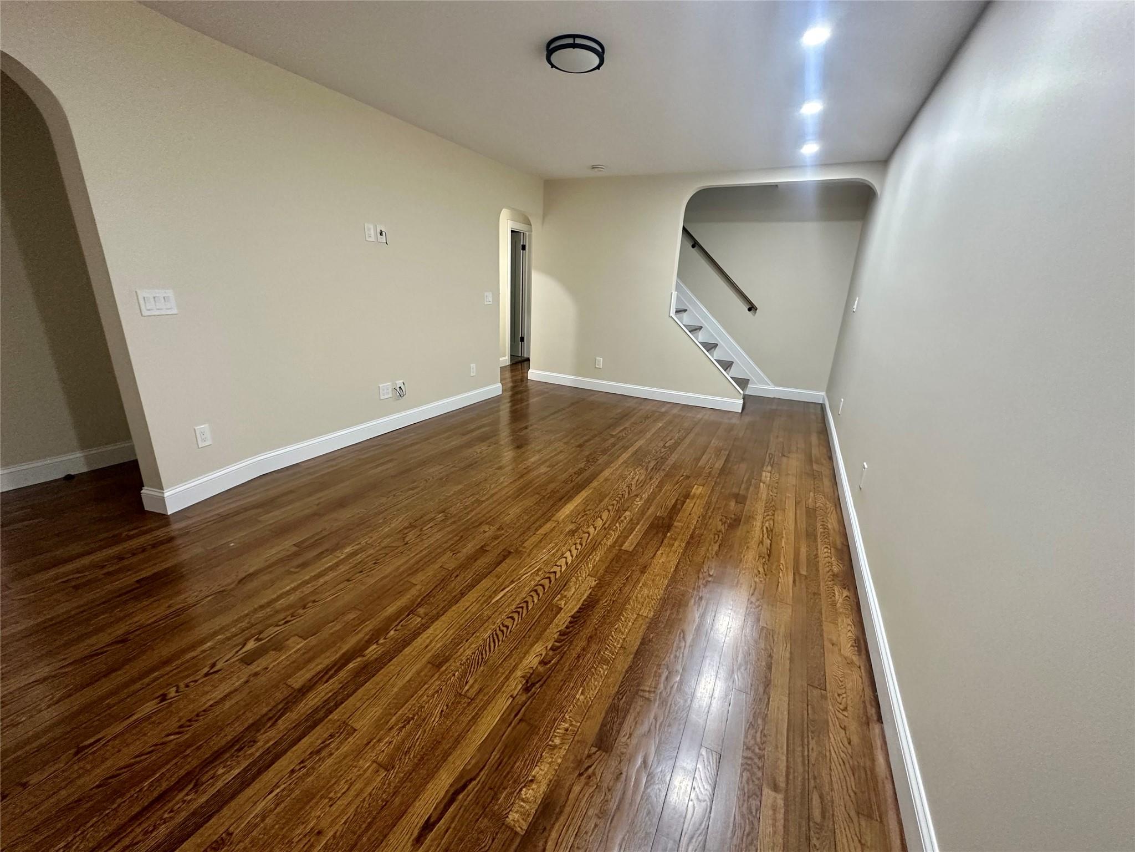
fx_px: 459
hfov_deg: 102.1
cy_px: 426
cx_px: 568
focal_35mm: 14
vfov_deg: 85.7
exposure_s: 1/60
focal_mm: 2.22
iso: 500
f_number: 2.2
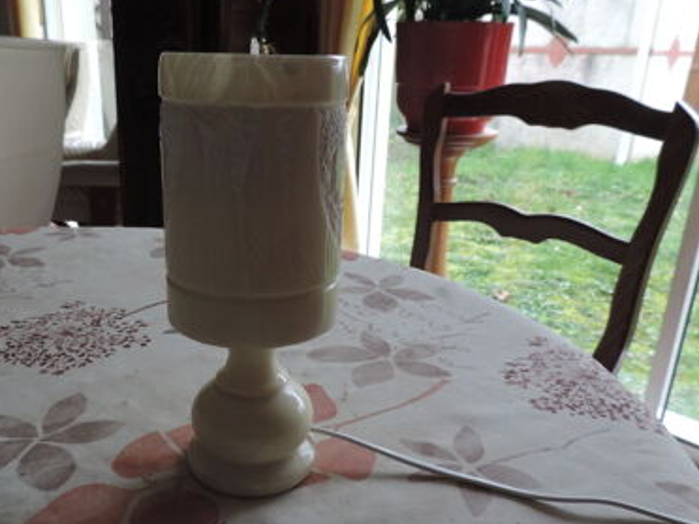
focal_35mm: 31
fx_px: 626
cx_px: 291
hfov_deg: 58.0
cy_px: 285
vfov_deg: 45.4
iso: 110
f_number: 3
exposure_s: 1/30
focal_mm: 4.3
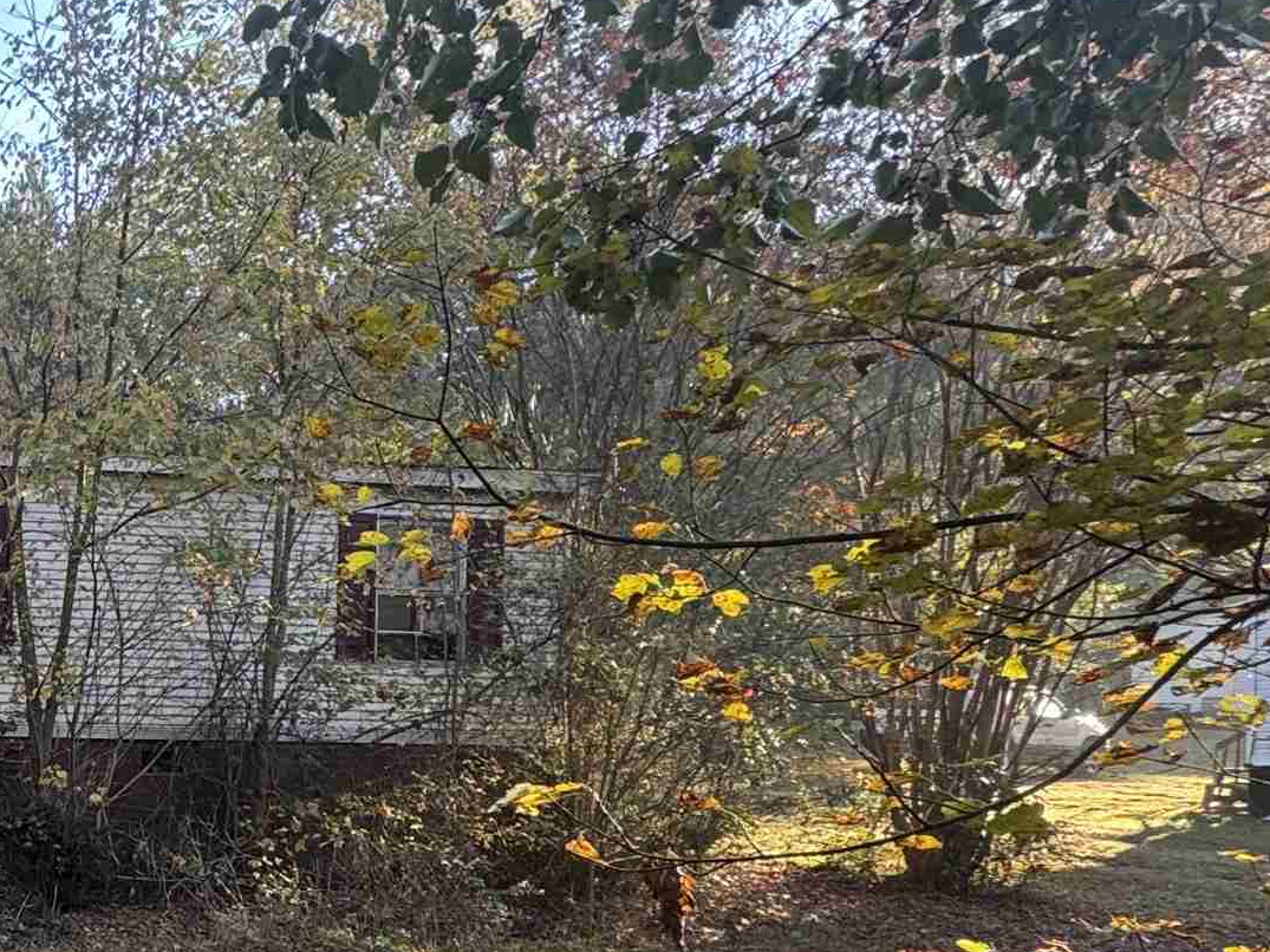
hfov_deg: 33.1
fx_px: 1467
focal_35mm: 40
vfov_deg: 34.9
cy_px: 758
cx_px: -419
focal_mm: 2.22
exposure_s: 1/99
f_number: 2.2
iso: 80
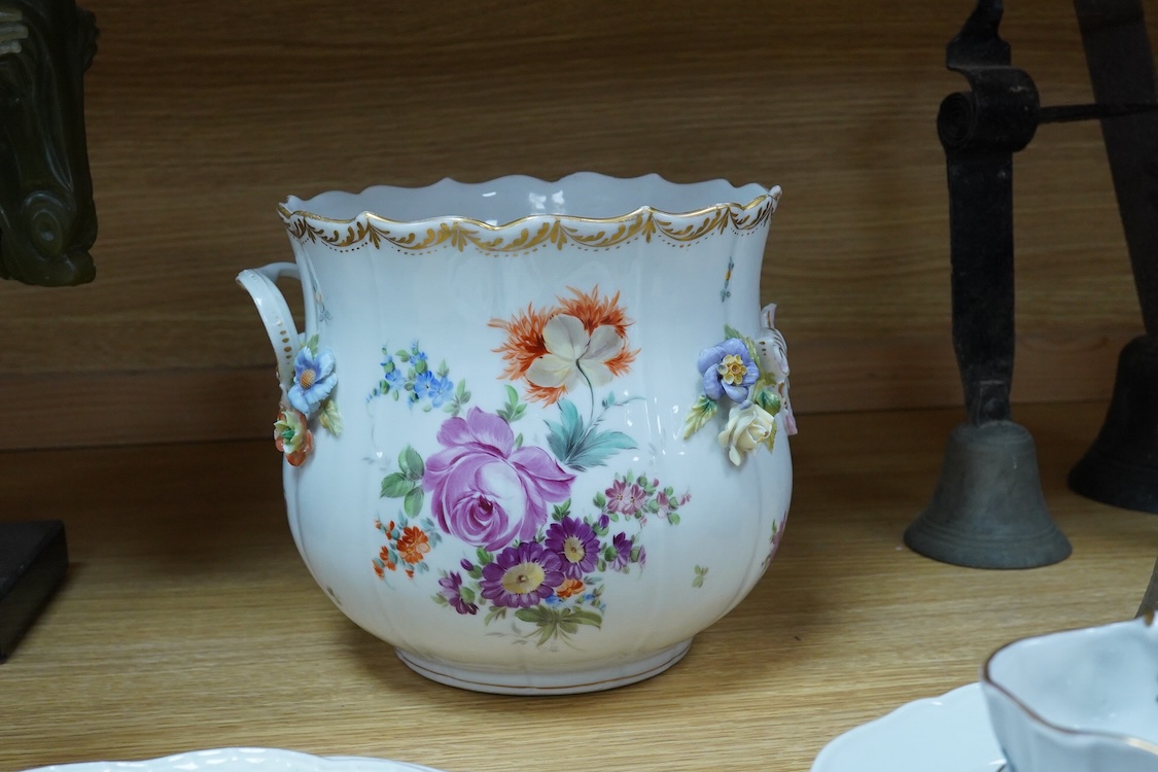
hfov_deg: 43.6
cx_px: 579
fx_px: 1447
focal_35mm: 45
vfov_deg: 29.9
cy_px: 386
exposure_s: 1/100
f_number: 14
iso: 2500
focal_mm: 30
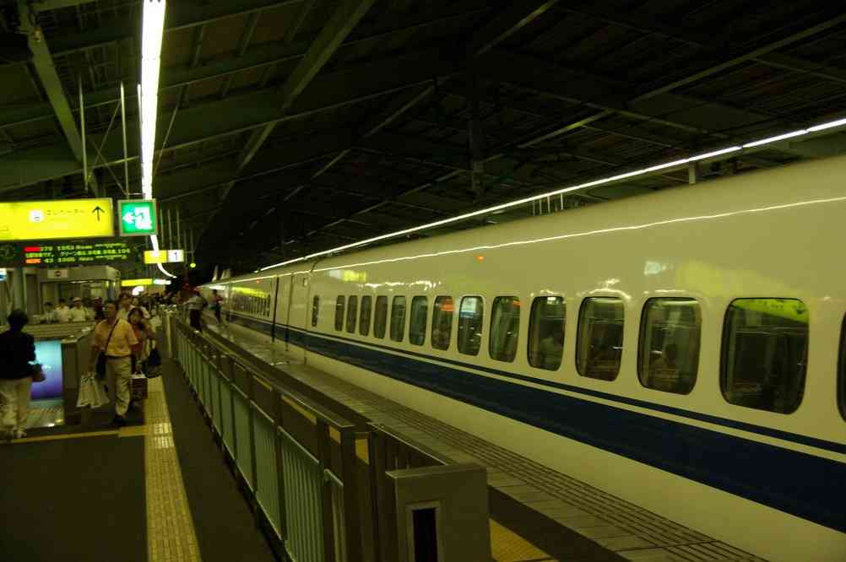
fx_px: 1009
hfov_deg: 45.5
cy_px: 281
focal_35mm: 43
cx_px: 423
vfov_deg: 31.1
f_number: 4
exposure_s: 1/45
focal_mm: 29.4
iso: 400
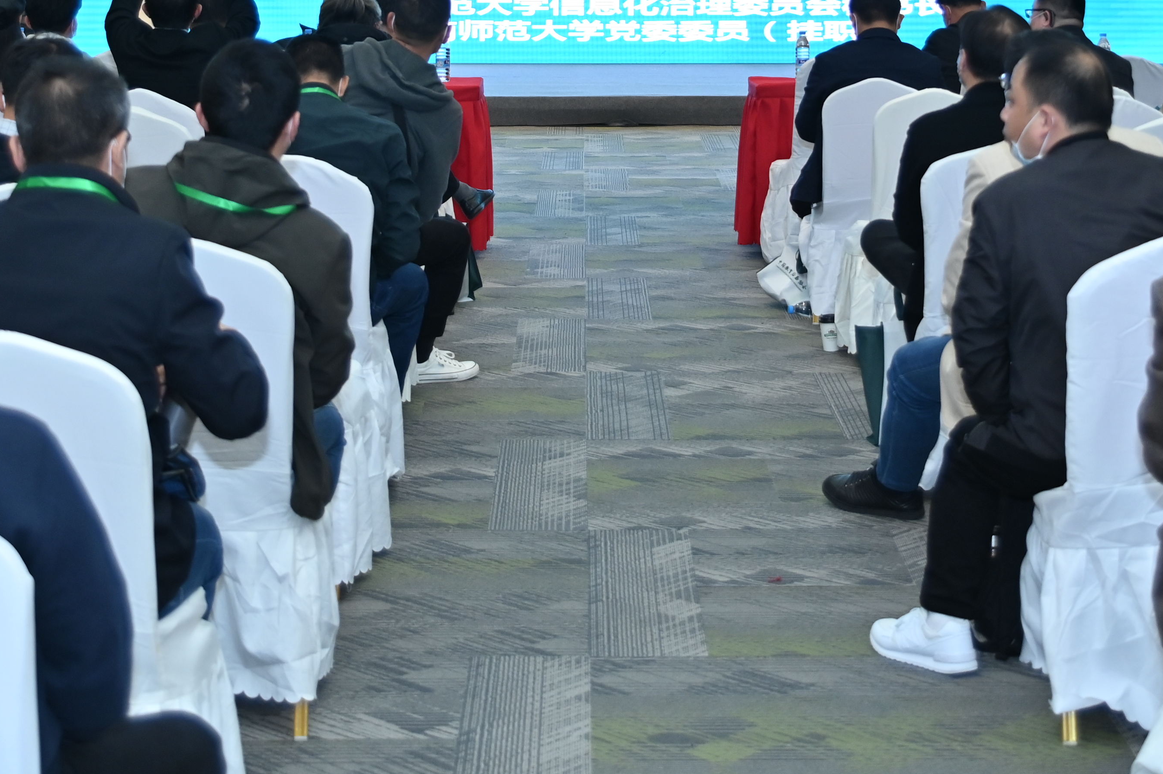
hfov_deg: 28.1
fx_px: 2324
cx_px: 626
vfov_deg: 18.2
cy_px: -92
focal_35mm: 72
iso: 800
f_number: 2.8
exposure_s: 1/250
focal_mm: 32
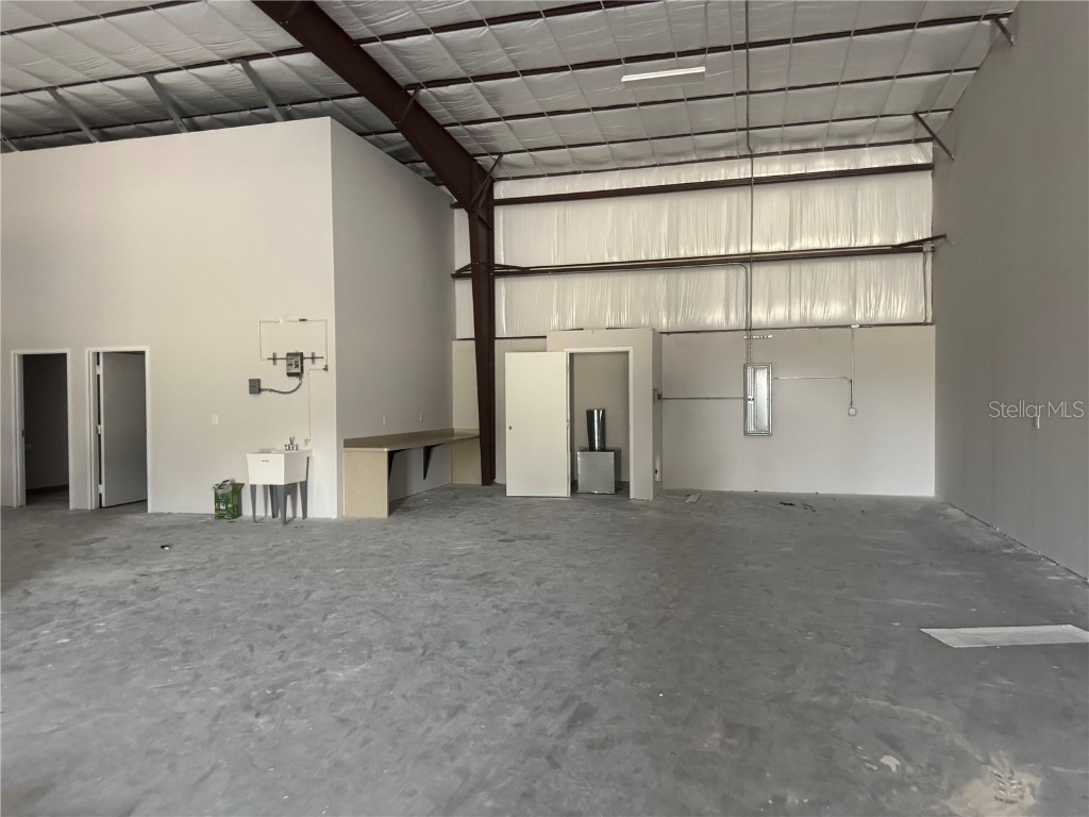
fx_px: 755
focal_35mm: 24
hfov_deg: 71.6
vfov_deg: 56.8
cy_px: 408
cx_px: 544
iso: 500
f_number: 1.78
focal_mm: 6.76
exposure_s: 1/60
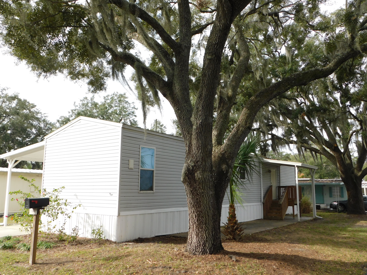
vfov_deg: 46.8
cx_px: 184
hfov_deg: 60.0
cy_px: 138
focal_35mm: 30
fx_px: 318
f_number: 3.2
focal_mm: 5.3
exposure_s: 1/500
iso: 125
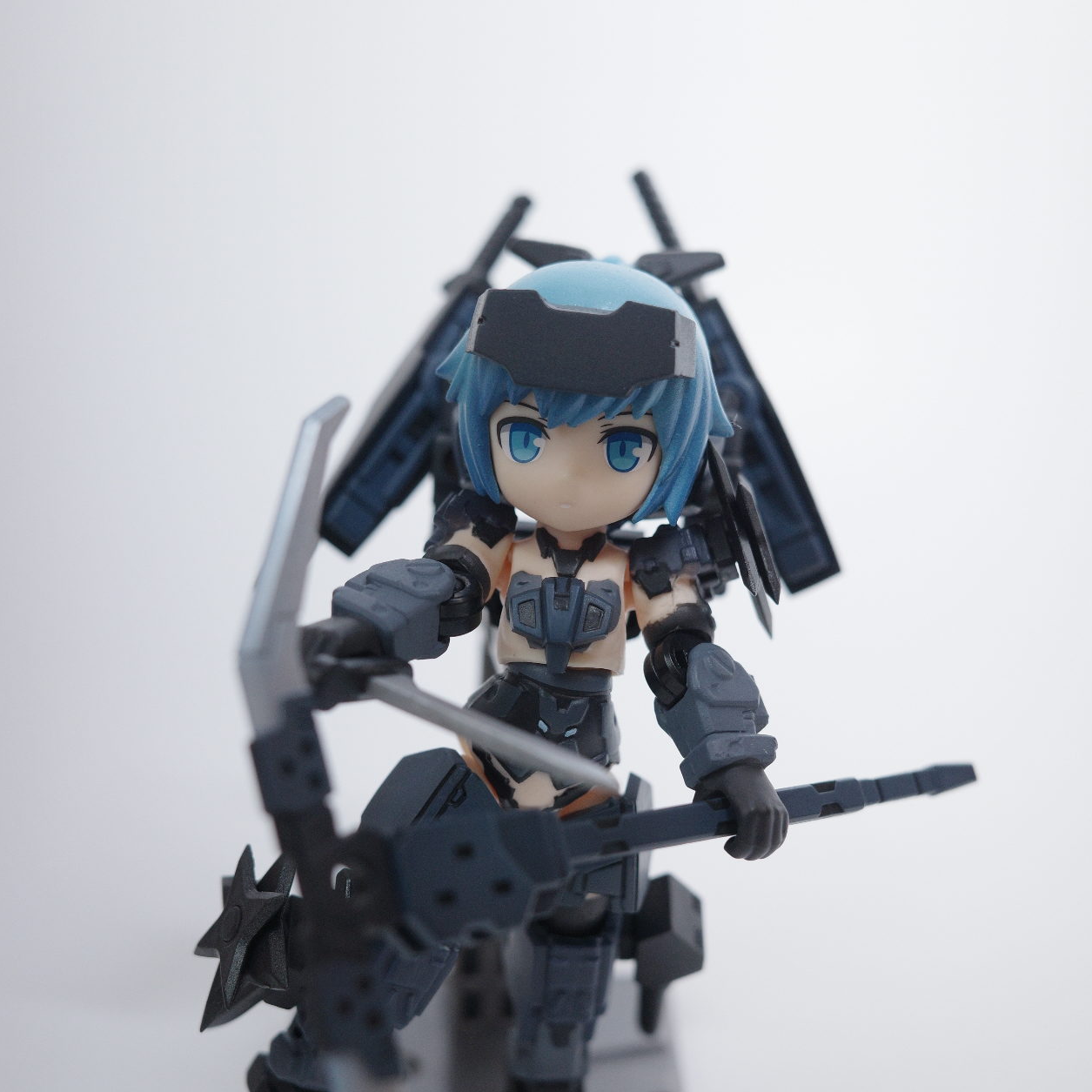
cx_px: 555
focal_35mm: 52
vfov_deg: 32.7
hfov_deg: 32.8
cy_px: 626
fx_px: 1856
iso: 320
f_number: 3.2
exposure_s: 1/160
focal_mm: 26
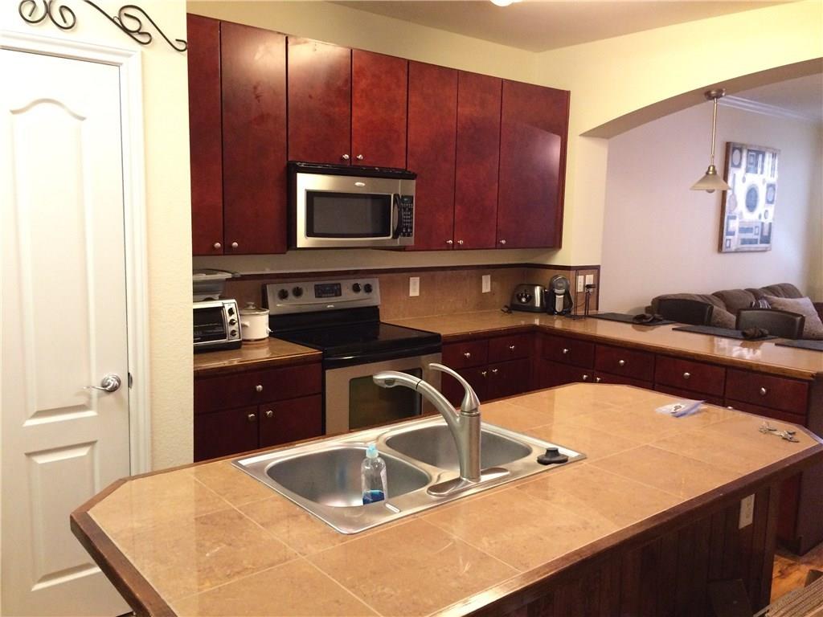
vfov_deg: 48.2
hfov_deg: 61.7
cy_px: 308
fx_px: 689
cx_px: 412
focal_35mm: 29
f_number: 2.2
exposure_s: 1/30
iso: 200
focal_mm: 4.15
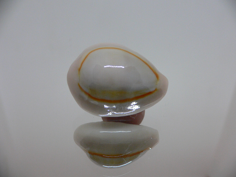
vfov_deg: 40.7
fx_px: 239
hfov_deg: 52.6
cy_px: 88
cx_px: 118
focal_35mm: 35
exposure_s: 1/60
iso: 200
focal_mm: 4.6
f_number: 2.8
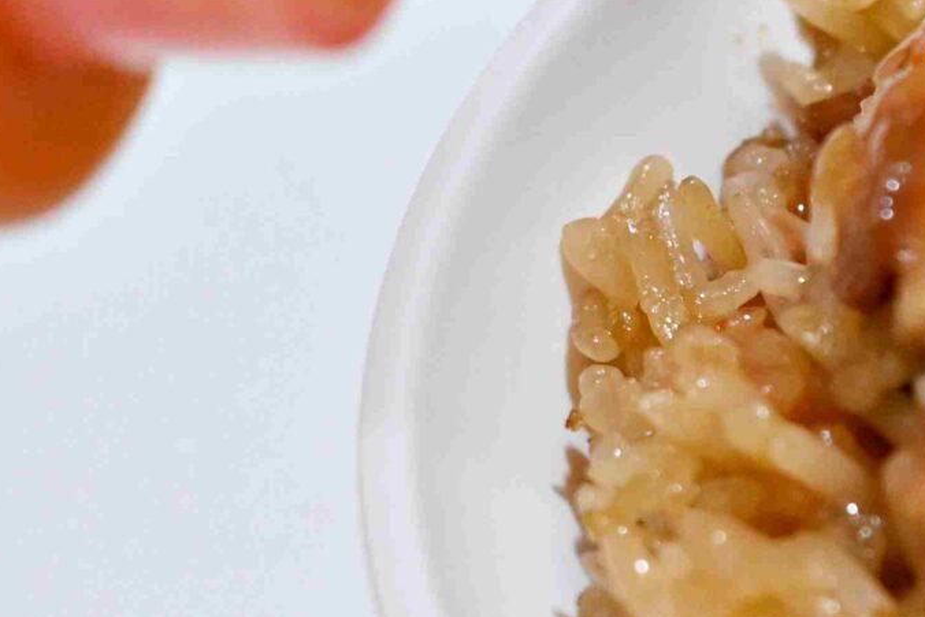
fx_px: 7298
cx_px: 1392
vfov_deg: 4.8
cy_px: 247
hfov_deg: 7.1
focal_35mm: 284
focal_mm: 50
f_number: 3.2
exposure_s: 1/200
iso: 1000
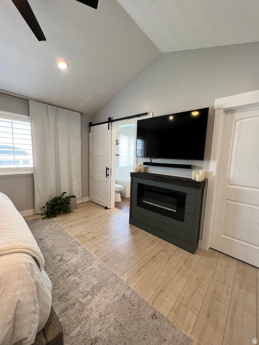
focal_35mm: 13
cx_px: 130
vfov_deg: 106.2
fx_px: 130
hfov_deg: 89.9
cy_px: 172
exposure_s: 1/120
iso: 125
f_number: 1.8
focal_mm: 1.57
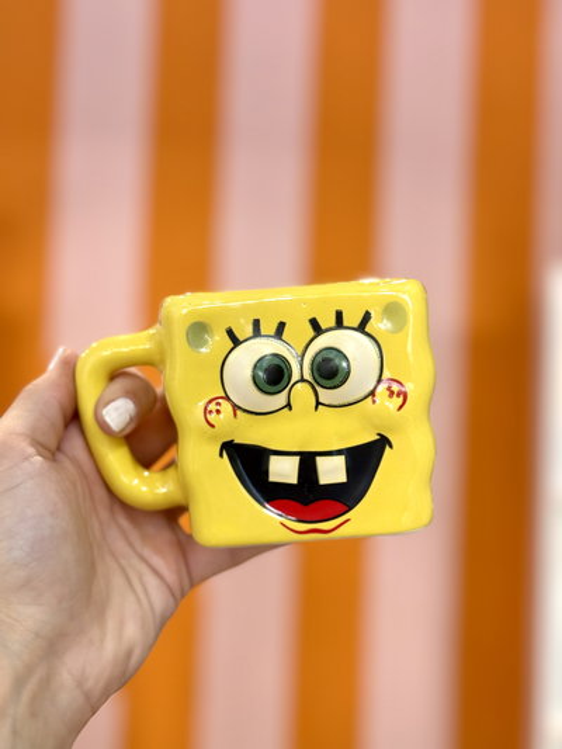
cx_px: 281
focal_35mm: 48
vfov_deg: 39.6
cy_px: 374
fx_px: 1039
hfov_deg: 30.3
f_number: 1.78
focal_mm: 6.76
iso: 125
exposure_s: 1/60
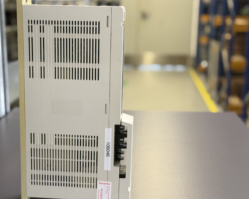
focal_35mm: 62
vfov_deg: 24.6
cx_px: 92
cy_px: 106
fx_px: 457
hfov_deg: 30.4
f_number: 1.78
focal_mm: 6.76
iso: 200
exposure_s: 1/50
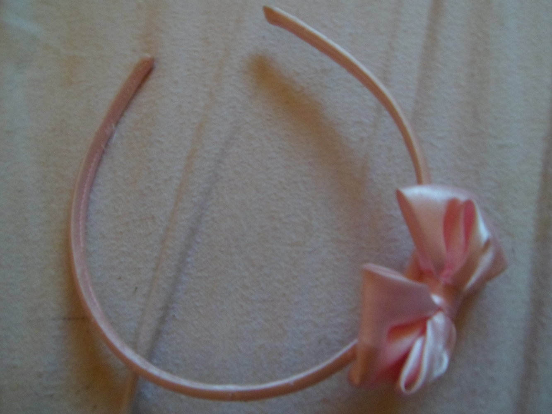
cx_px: 276
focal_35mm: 27
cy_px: 207
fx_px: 431
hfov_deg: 65.3
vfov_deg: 51.4
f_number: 3.3
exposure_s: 1/4
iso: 400
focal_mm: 4.9
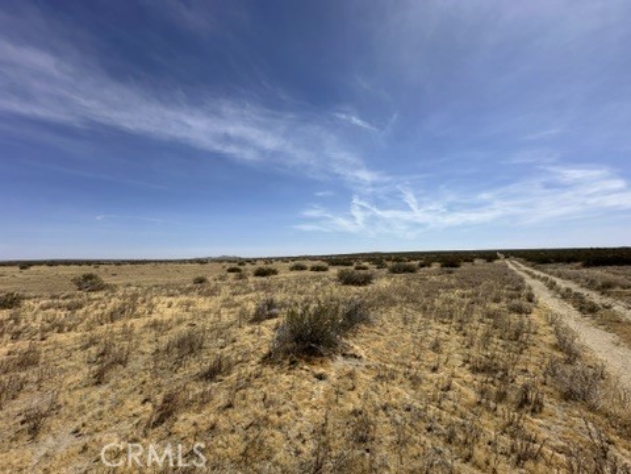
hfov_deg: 102.1
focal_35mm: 14
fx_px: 255
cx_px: 316
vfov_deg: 85.7
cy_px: 237
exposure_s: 1/4651
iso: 50
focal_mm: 2.22
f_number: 2.2
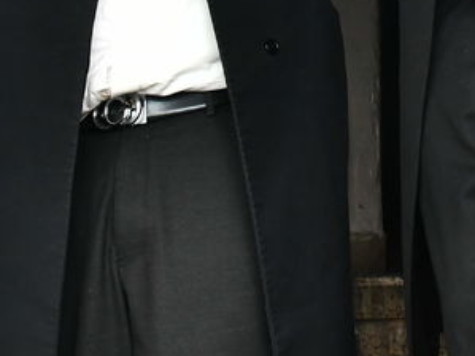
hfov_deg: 15.2
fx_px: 1728
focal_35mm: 126
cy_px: -236
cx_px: 553
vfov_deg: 11.1
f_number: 5.6
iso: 1000
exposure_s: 1/200
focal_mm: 28
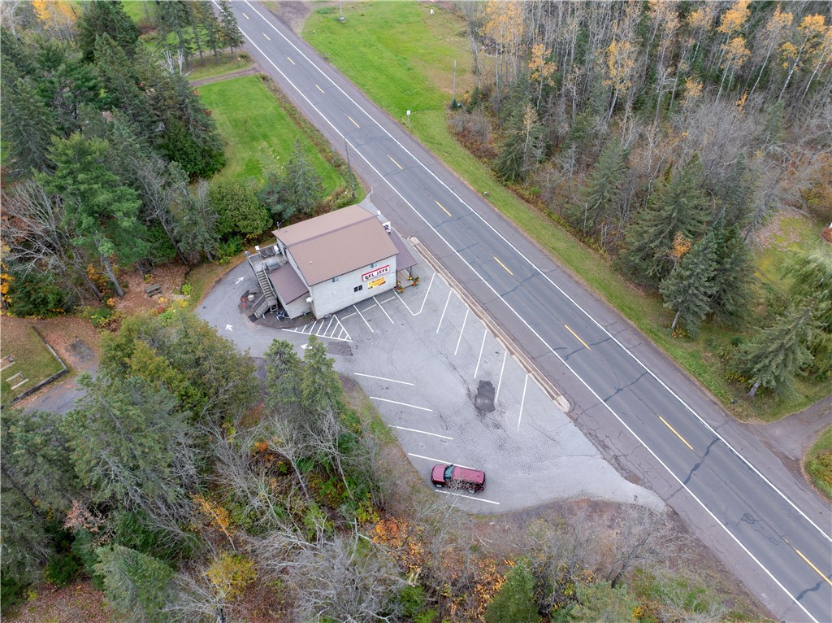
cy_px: 312
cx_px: 416
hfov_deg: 71.6
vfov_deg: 56.7
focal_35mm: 24
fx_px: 576
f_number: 2.8
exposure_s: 1/80
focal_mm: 12.29
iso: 100
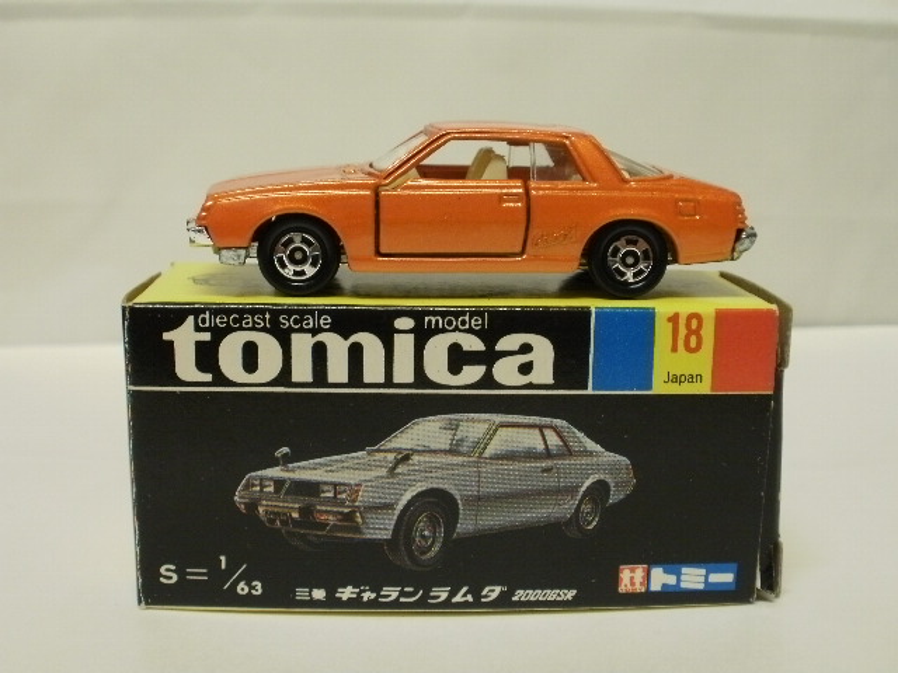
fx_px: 1141
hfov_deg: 42.9
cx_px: 449
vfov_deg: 32.9
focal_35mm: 44
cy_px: 336
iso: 125
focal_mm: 7.7
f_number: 4
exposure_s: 1/8
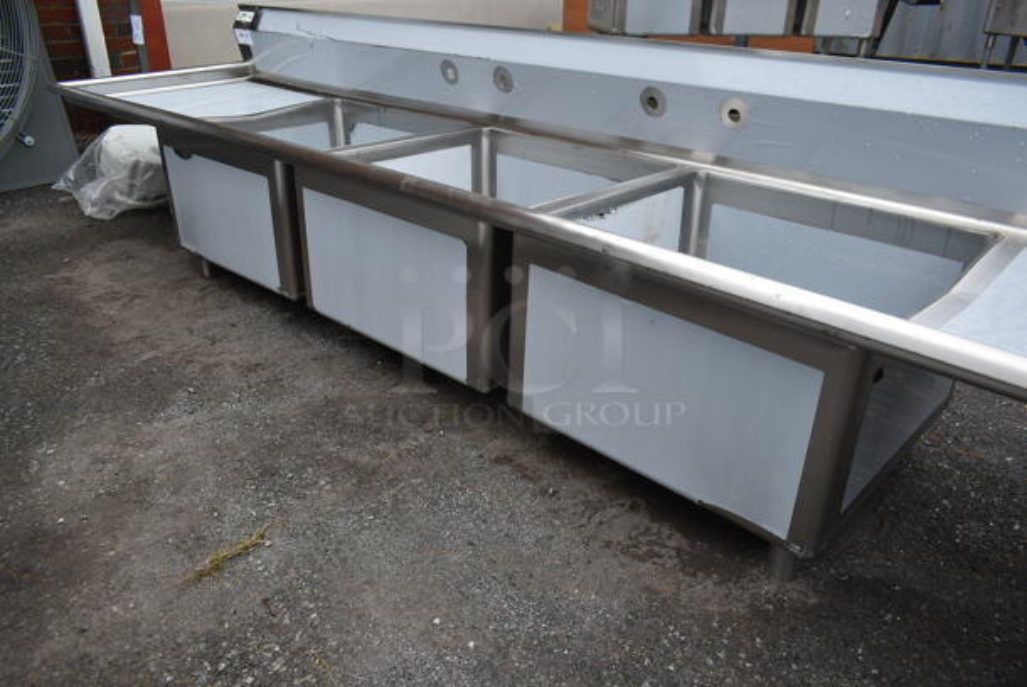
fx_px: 771
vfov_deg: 48.0
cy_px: 344
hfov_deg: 67.3
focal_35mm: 27
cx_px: 514
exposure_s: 1/125
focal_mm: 18
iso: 100
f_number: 5.6
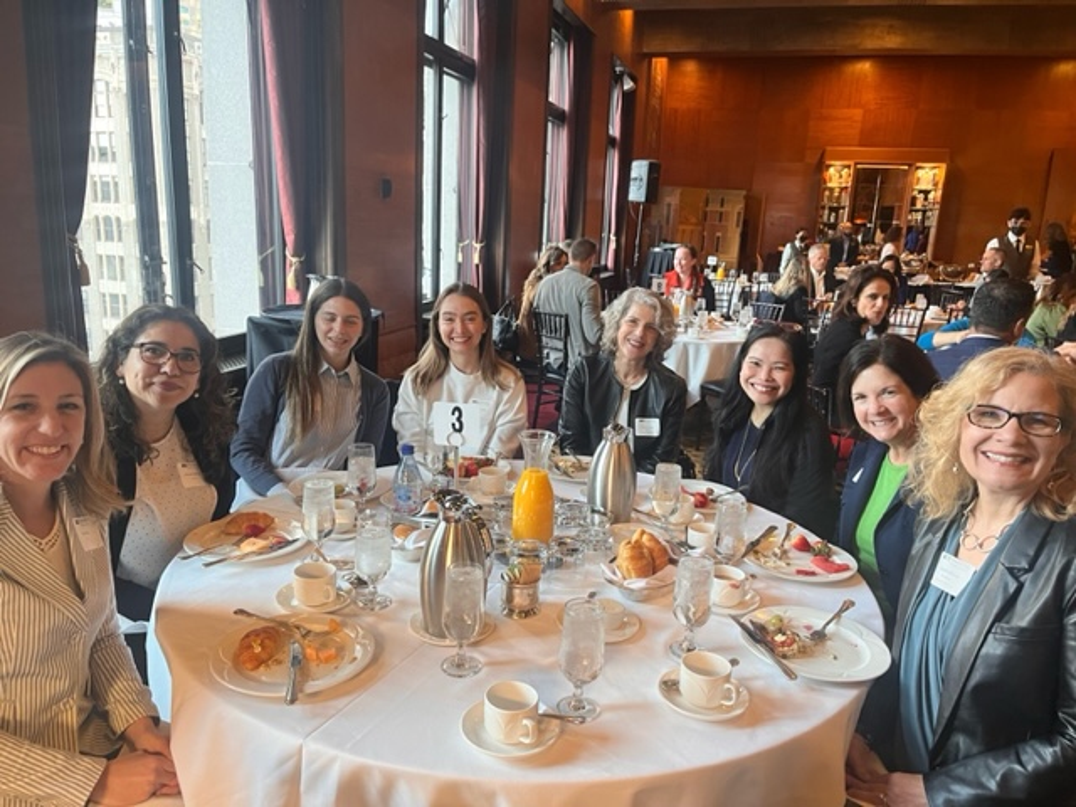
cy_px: 404
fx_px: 808
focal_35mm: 26
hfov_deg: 67.3
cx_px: 538
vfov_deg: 53.1
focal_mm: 5.1
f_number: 1.6
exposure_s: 1/60
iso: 250
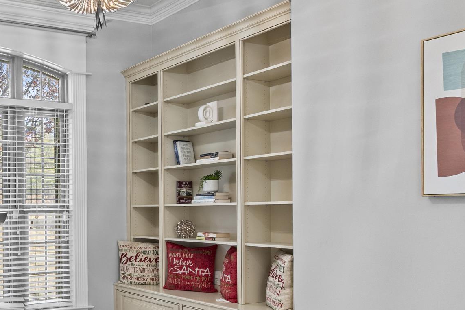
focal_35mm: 36
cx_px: -11
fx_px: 466
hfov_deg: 44.2
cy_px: 214
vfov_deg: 36.3
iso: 250
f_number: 7.1
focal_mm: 11
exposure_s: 1/1.25
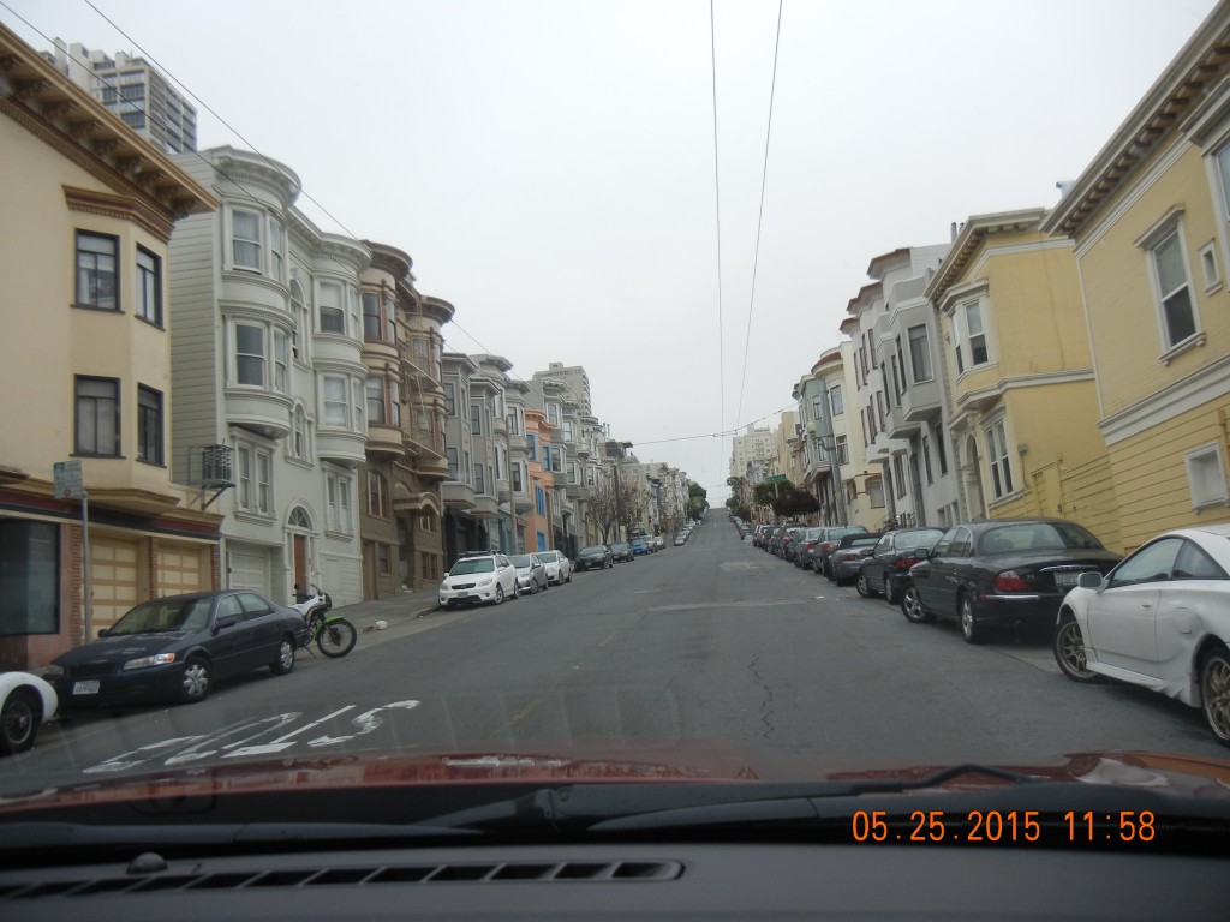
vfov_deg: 46.8
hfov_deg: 60.0
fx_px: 1066
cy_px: 461
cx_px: 615
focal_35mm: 30
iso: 160
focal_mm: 5.4
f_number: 3.5
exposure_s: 1/535
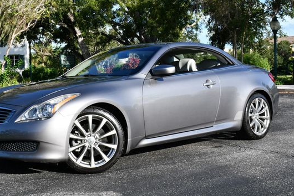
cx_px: 121
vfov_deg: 23.4
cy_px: 79
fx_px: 474
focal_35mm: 58
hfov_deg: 34.4
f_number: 8
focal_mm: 24
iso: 125
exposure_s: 1/250
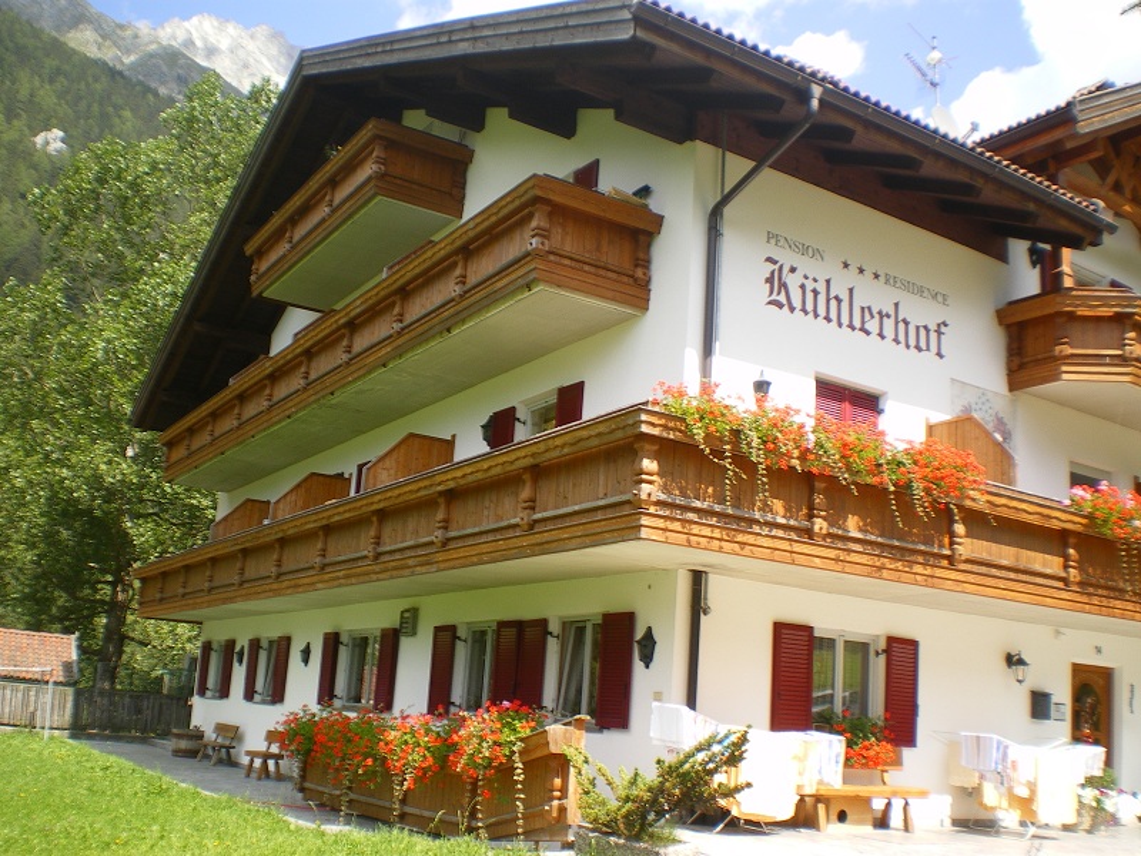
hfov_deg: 51.4
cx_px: 570
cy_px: 428
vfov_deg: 39.7
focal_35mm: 36
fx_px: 1187
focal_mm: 6.3
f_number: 4.6
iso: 50
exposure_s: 1/125
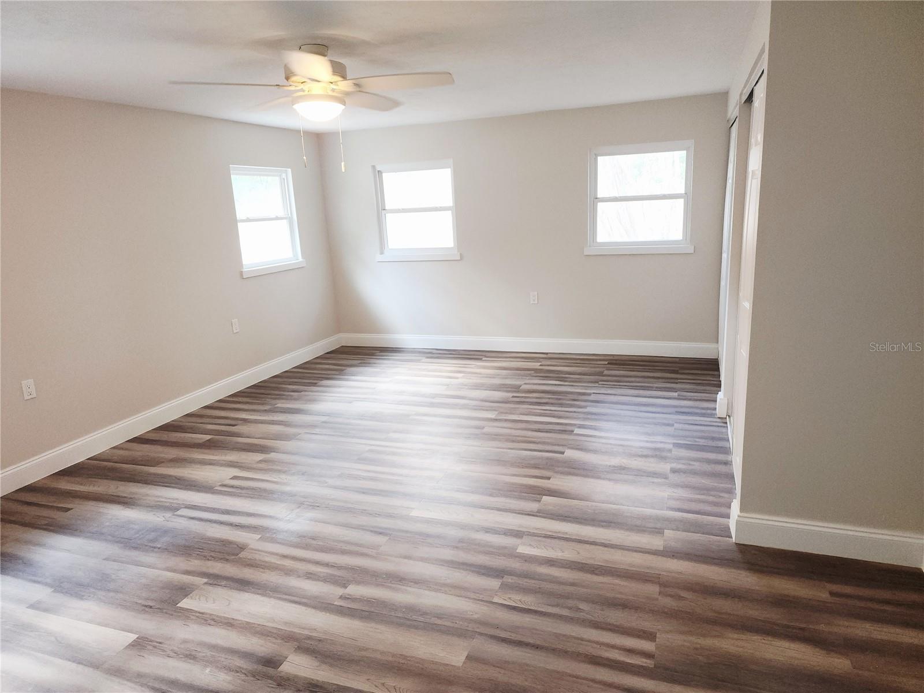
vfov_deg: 58.9
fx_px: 614
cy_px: 346
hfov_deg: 73.9
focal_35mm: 23
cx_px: 462
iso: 125
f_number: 1.8
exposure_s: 1/60.2
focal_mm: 6.4
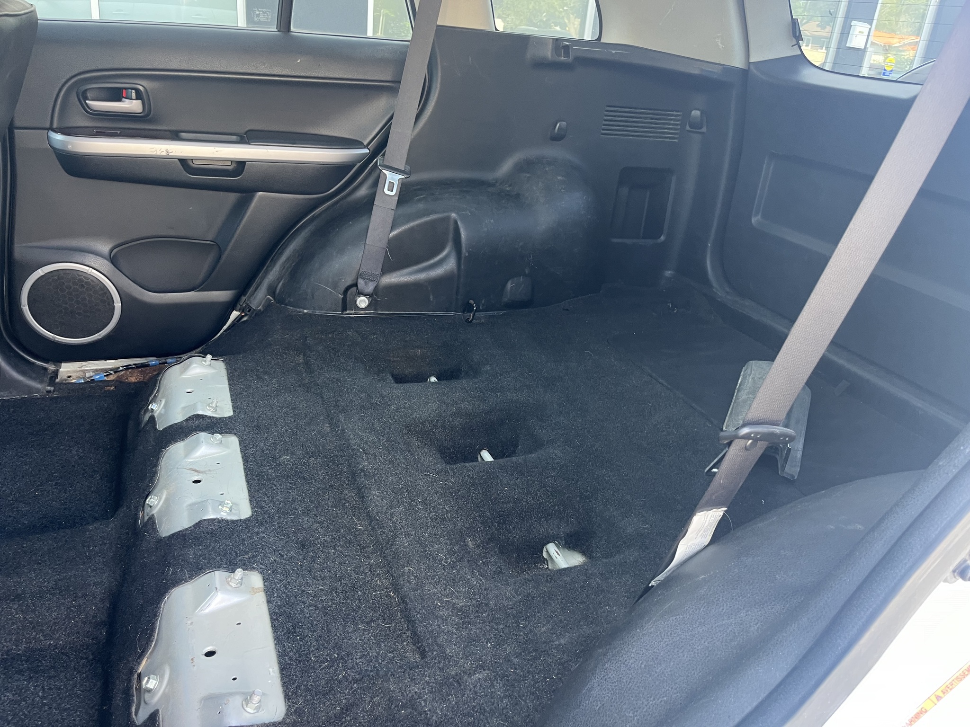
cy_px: 364
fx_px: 729
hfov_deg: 67.3
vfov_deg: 53.1
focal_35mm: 26
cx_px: 485
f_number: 1.6
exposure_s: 1/63
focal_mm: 5.1
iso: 125
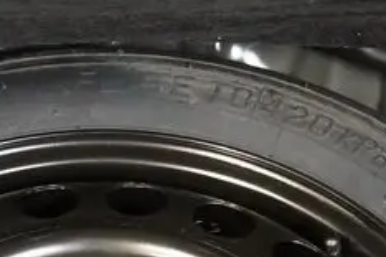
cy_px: 434
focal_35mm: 118
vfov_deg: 11.0
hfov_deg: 17.3
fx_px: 1265
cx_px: 112
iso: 6400
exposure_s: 1/15
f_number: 3.5
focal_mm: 18
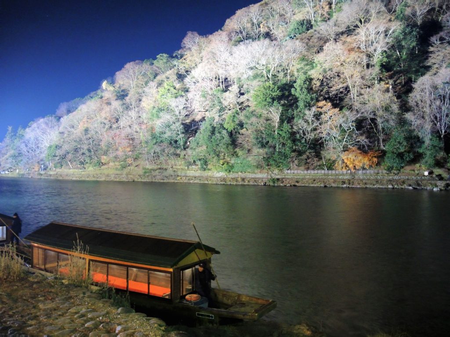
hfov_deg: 63.4
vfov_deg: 49.7
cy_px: 168
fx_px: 364
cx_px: 225
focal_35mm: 28
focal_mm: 6
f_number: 2
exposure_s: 1/2
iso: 800
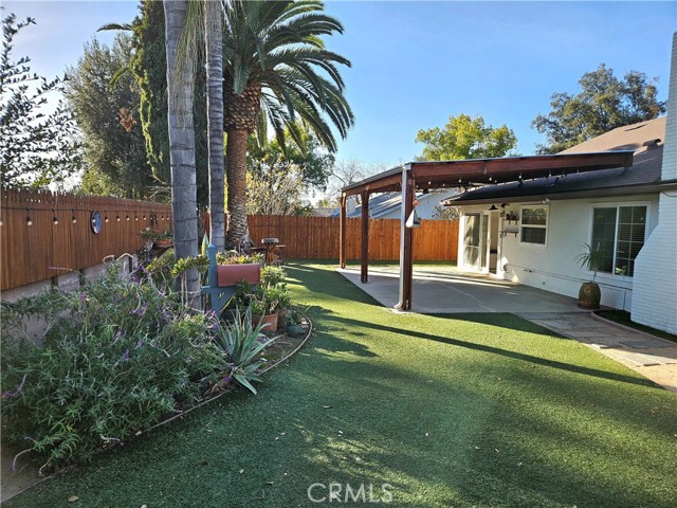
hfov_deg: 73.9
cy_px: 254
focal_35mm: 23
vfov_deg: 58.9
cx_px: 338
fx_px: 450
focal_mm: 5.4
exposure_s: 1/714
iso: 25
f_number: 1.8
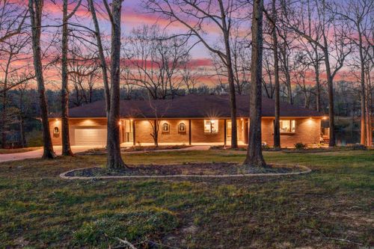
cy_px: 124
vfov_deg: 54.0
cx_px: 187
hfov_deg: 74.8
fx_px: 245
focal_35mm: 24
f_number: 9
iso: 200
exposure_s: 1/80
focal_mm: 15.7
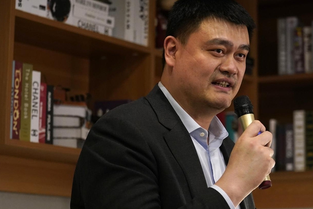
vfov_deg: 11.7
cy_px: 116
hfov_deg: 17.4
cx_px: 209
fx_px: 1017
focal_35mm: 117
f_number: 2.8
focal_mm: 70
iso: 3200
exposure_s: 1/200
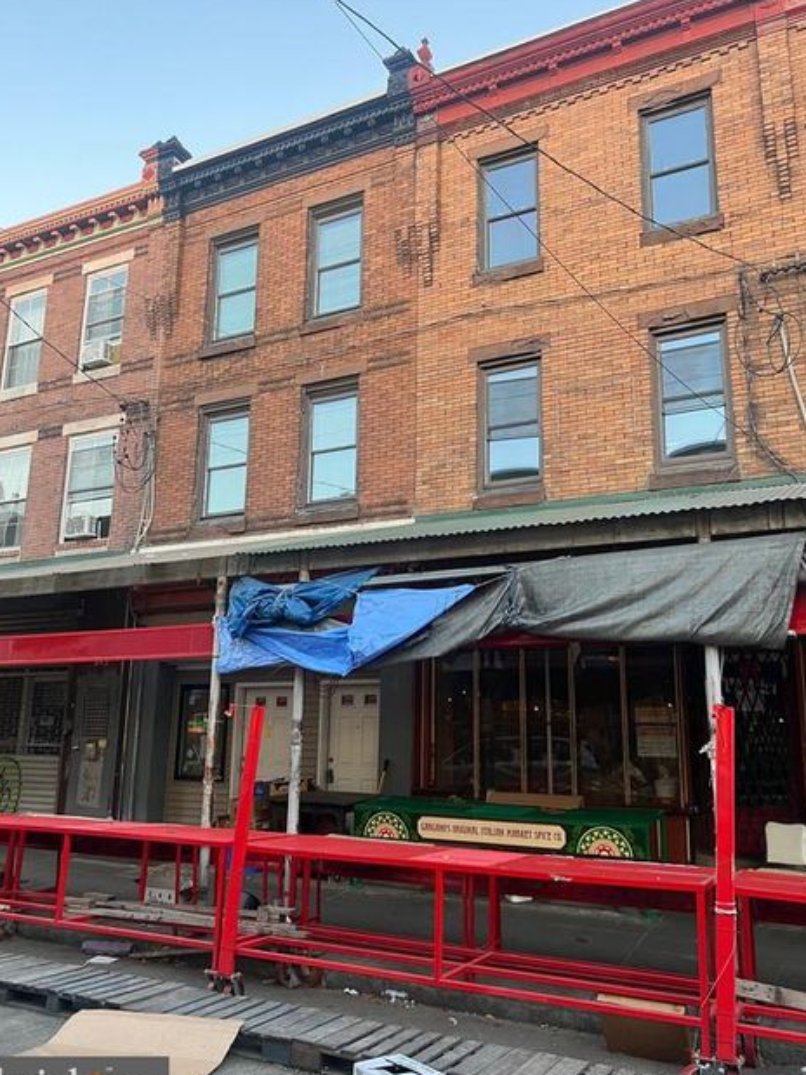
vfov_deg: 63.5
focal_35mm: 28
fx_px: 870
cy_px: 539
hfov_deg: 49.7
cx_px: 415
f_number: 1.5
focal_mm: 5.7
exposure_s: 1/60
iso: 80
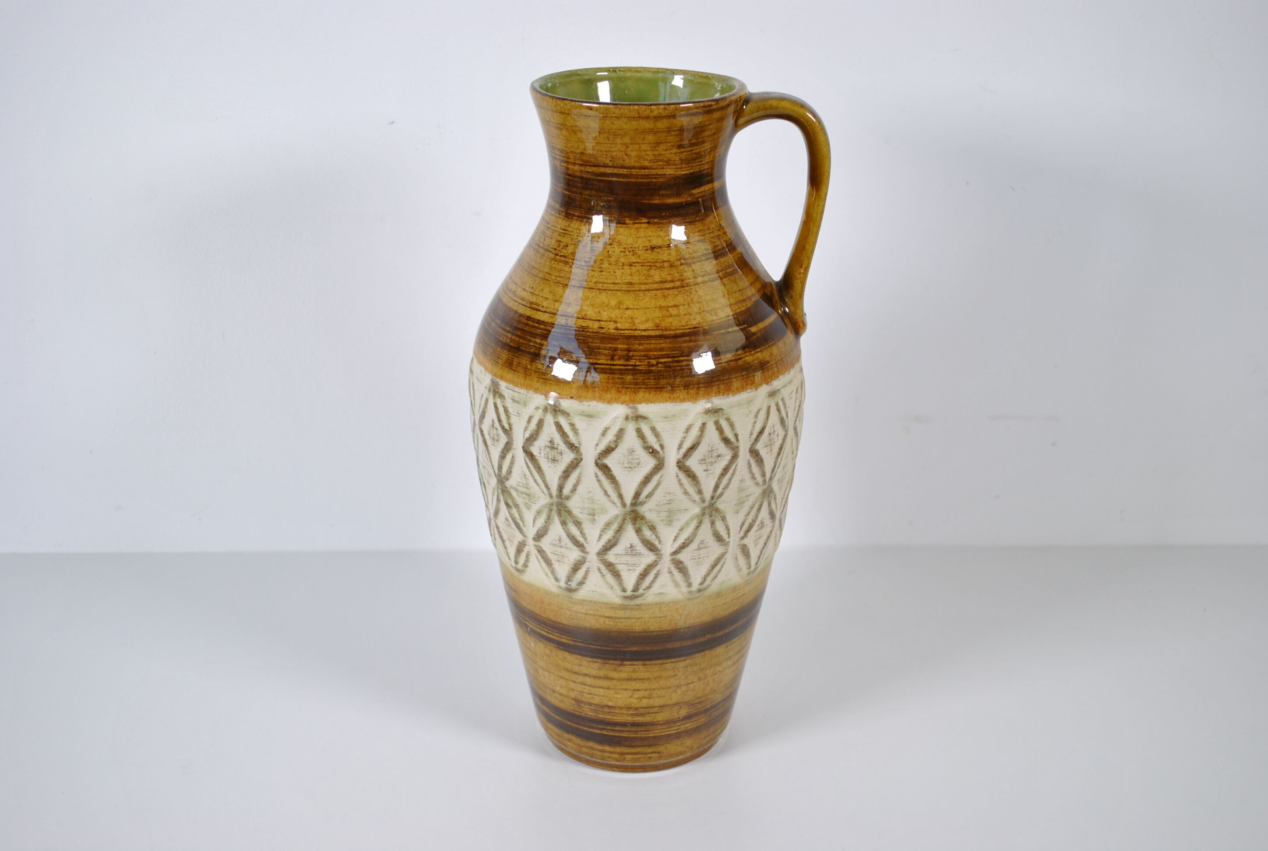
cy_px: 426
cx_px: 634
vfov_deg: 30.0
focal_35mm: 45
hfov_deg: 43.5
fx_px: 1588
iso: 200
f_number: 5.6
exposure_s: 1/125
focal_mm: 30
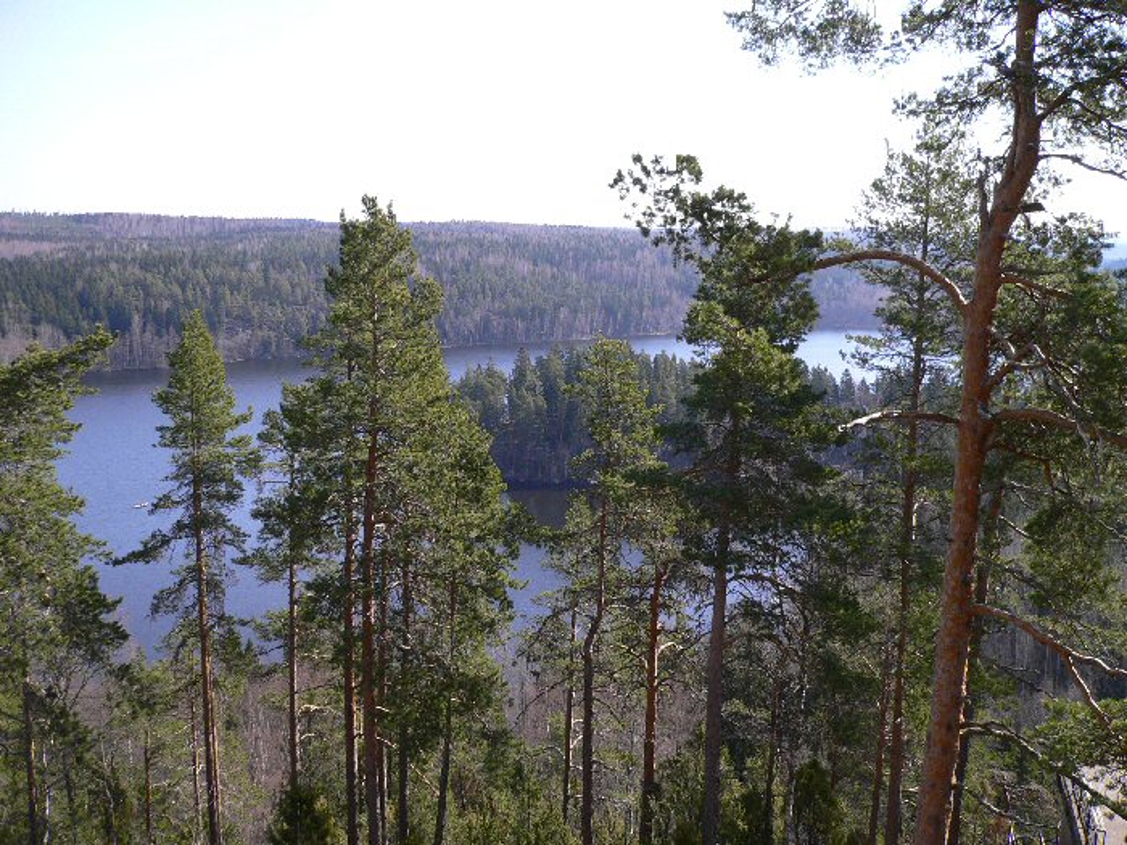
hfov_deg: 52.6
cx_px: 564
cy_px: 422
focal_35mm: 35
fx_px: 1140
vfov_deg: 40.7
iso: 80
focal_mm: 5.8
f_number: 2.8
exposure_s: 1/500
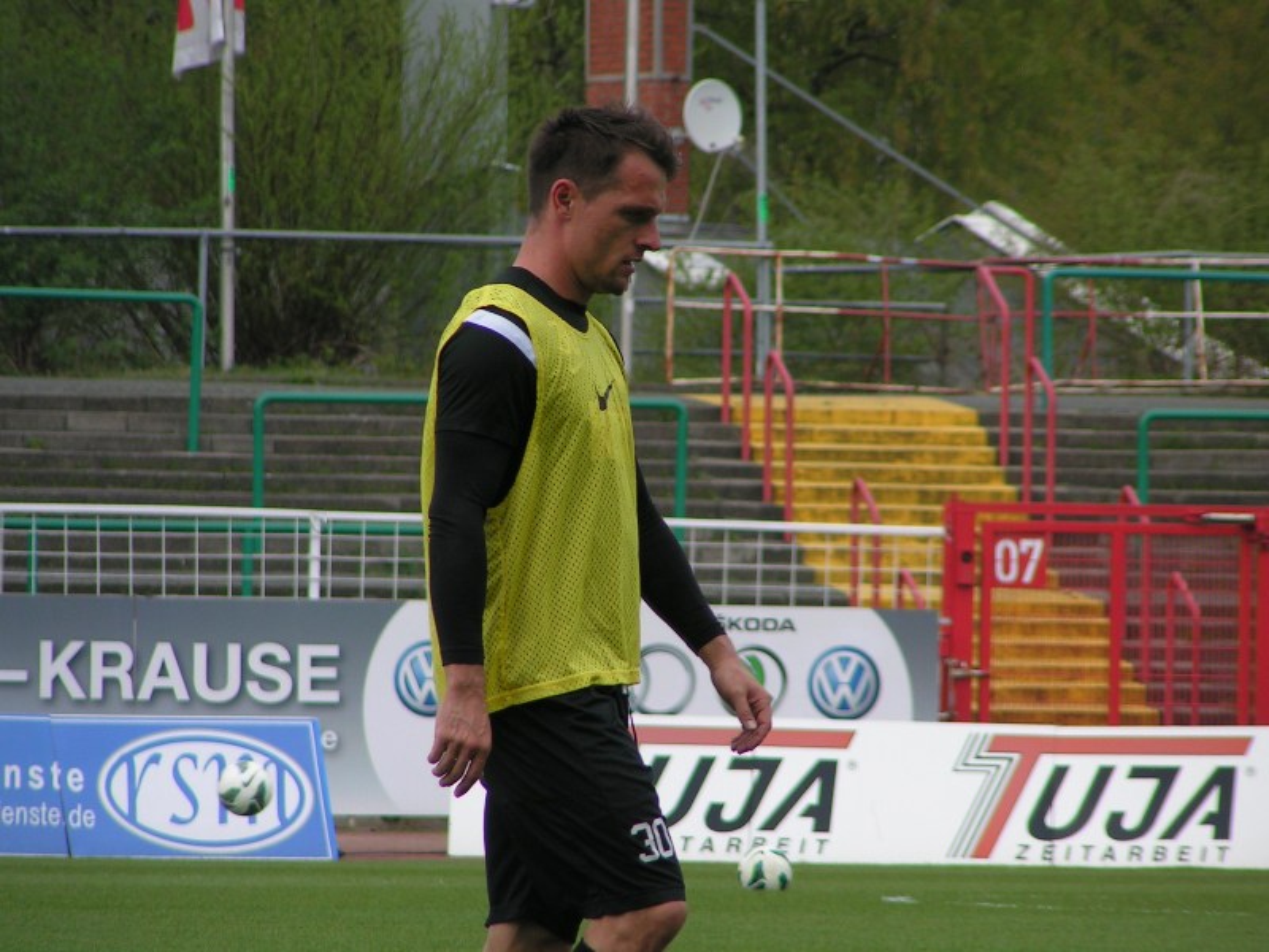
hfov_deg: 5.2
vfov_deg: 3.9
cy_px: 476
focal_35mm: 380
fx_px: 13931
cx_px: 634
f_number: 3.5
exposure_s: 1/640
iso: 50
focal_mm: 58
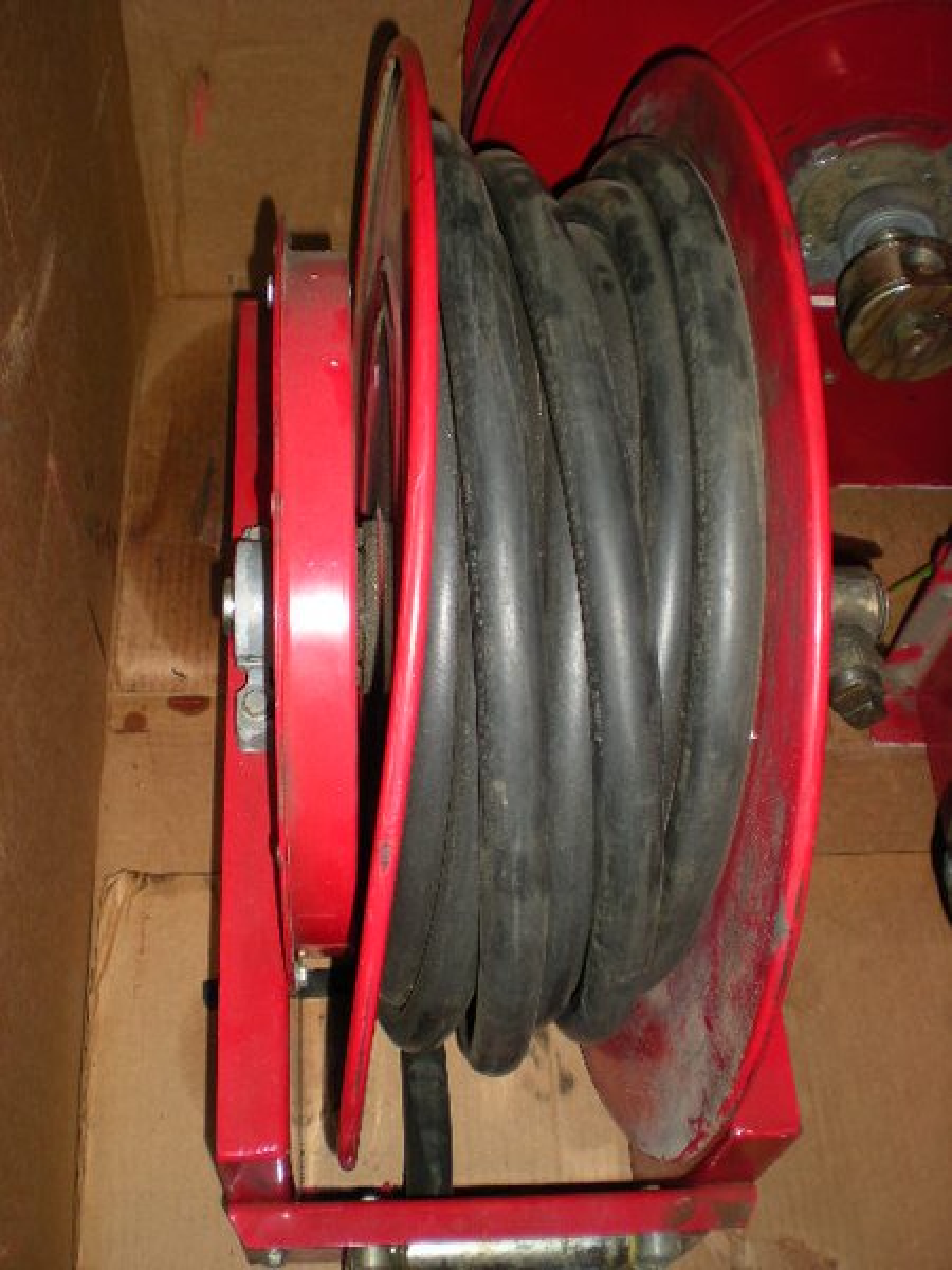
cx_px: 476
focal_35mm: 38
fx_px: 1393
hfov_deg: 37.7
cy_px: 635
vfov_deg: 49.0
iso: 82
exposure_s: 1/60
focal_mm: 6.3
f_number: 3.1
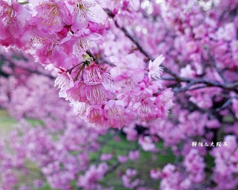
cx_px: 131
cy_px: 98
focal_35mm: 28
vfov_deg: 51.5
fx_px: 197
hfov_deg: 62.1
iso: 250
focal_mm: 9
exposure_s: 1/200
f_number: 2.8
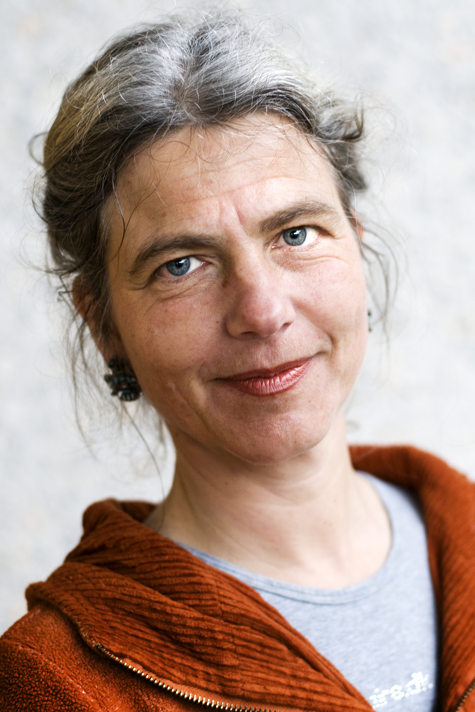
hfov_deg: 17.9
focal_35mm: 76
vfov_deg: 26.7
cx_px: 237
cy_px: 354
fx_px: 1504
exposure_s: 1/80
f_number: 2.5
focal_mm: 50
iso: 400
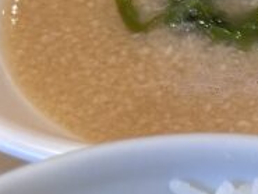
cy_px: 174
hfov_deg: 11.4
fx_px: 1074
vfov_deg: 10.3
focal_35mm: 144
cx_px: 614
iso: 80
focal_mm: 5.96
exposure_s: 1/100
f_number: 1.6
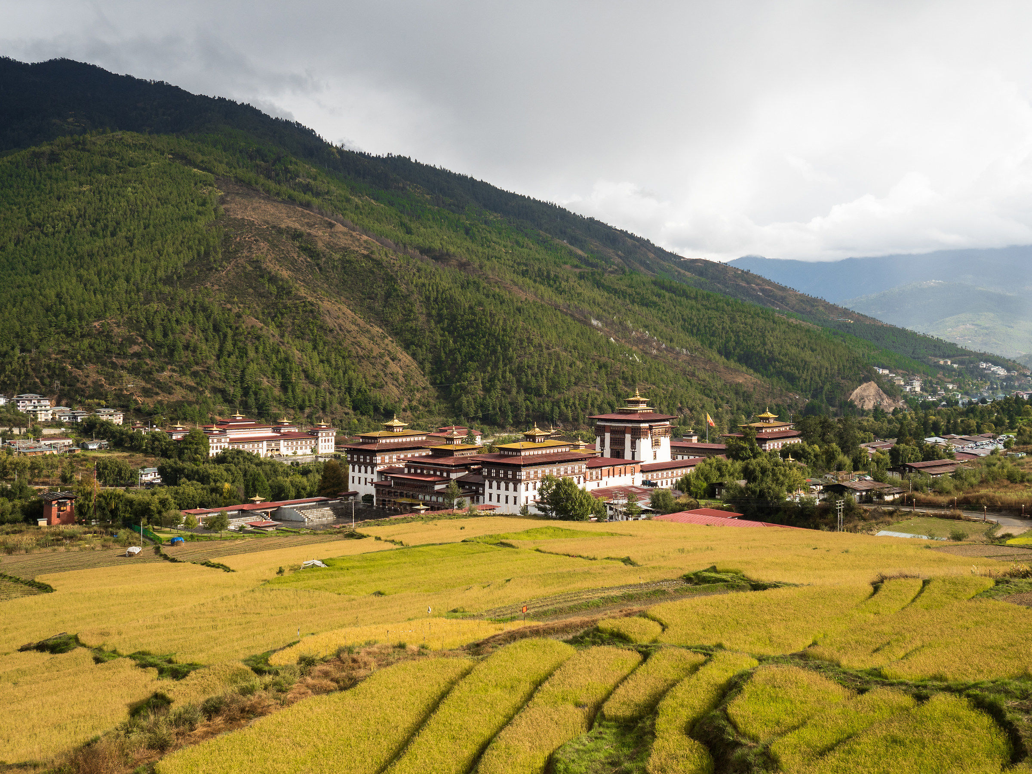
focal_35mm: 34
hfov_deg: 54.0
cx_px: 516
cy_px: 387
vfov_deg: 41.8
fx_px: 1014
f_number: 5
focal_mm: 17
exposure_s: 1/500
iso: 200
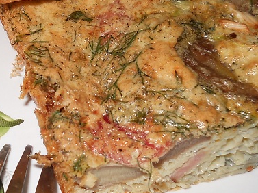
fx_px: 730
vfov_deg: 15.1
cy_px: 79
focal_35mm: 98
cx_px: -18
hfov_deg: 19.3
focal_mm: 6.72
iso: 80
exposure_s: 1/30
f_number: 5.5
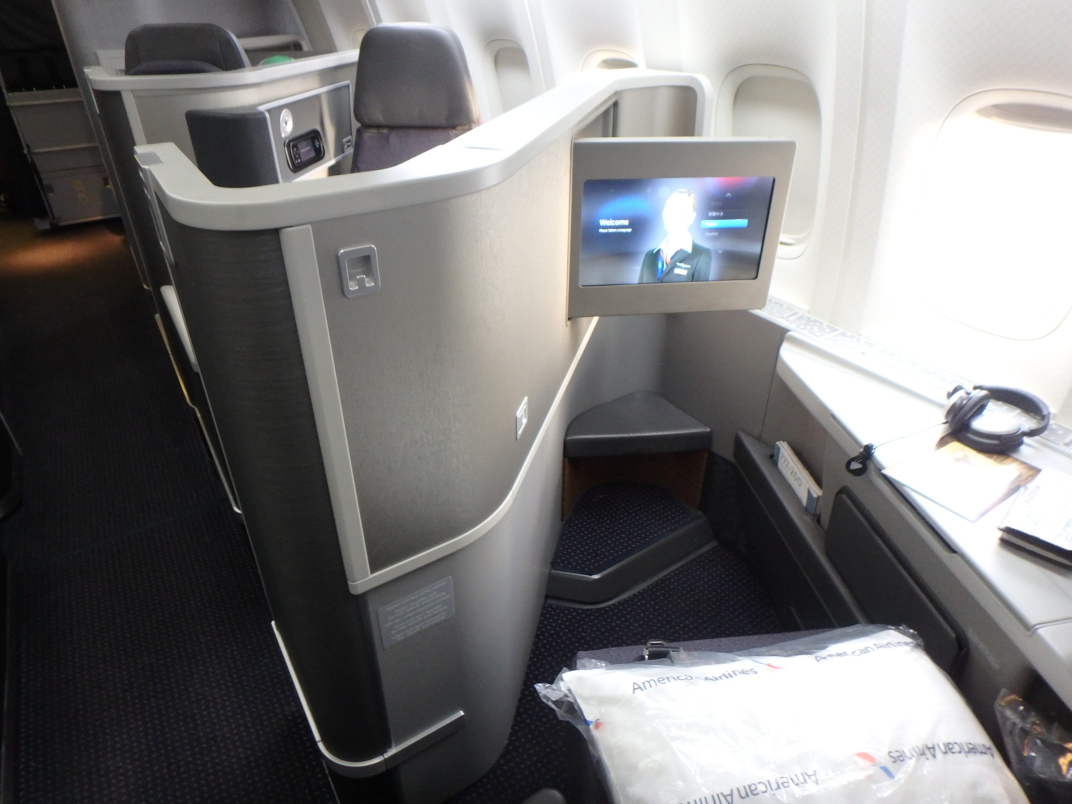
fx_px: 650
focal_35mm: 21
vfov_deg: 63.4
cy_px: 402
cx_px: 536
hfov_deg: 79.0
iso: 400
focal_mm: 3.7
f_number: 3.5
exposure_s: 1/8
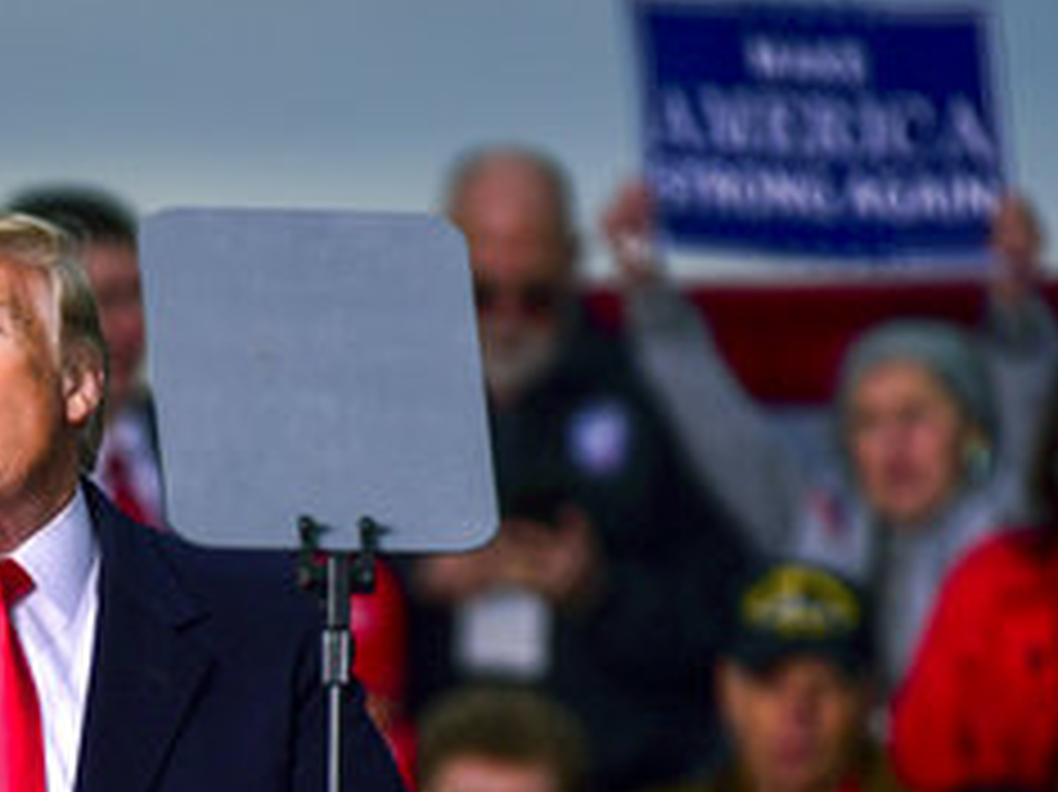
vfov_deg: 1.2
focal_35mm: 1259
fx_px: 38460
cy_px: 749
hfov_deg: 1.6
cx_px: 32
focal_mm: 400
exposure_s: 1/1000
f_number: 4
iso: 500
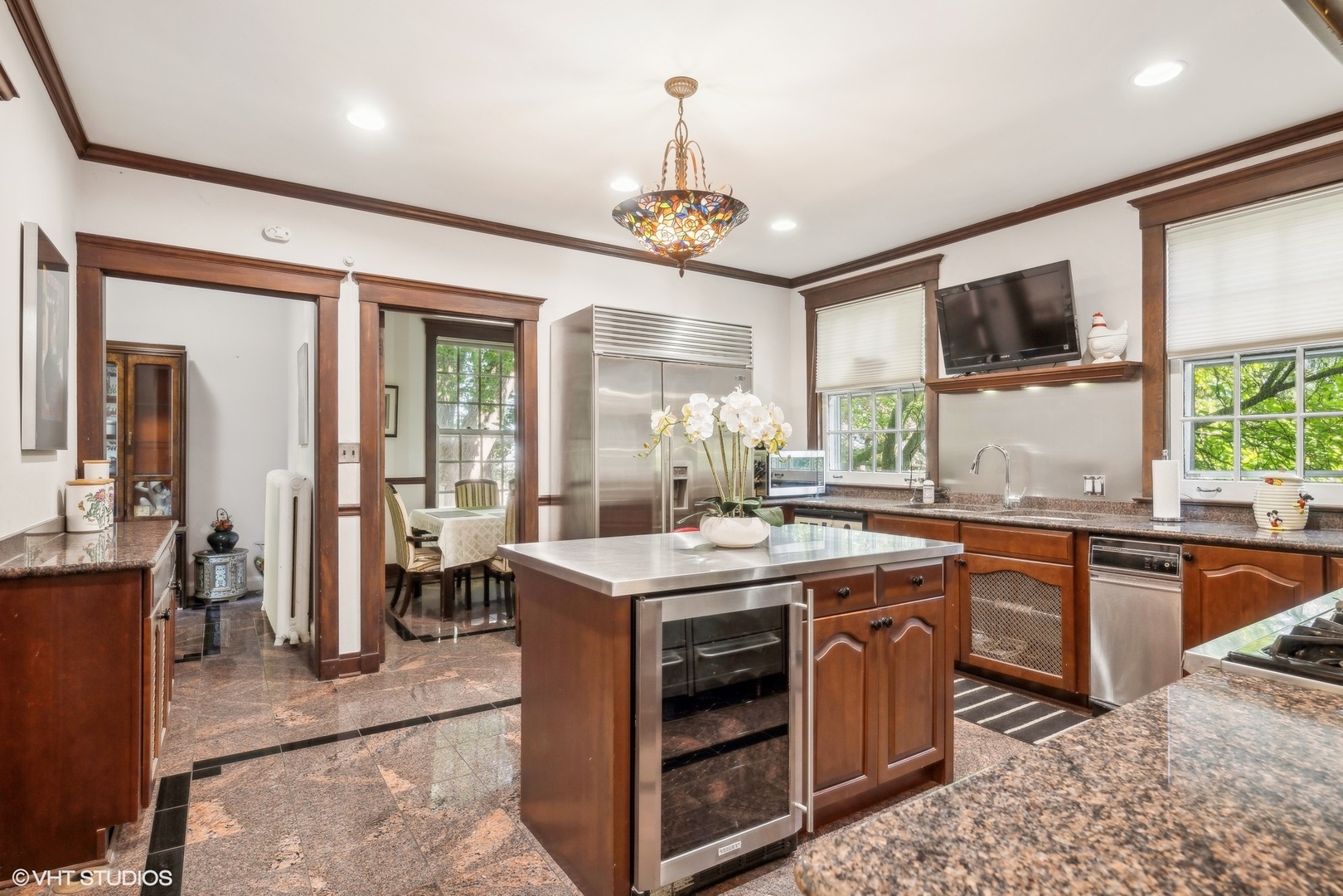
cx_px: 672
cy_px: 448
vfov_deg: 67.4
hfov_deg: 90.0
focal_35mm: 18
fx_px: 671
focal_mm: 18
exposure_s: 1/2
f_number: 8
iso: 200
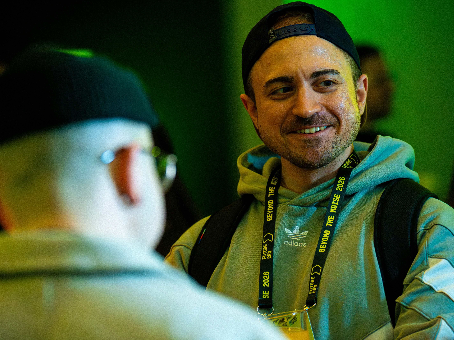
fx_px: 2216
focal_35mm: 169
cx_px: 281
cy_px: 174
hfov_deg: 11.7
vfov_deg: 8.8
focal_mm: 111
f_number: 2.8
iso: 6400
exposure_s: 1/100
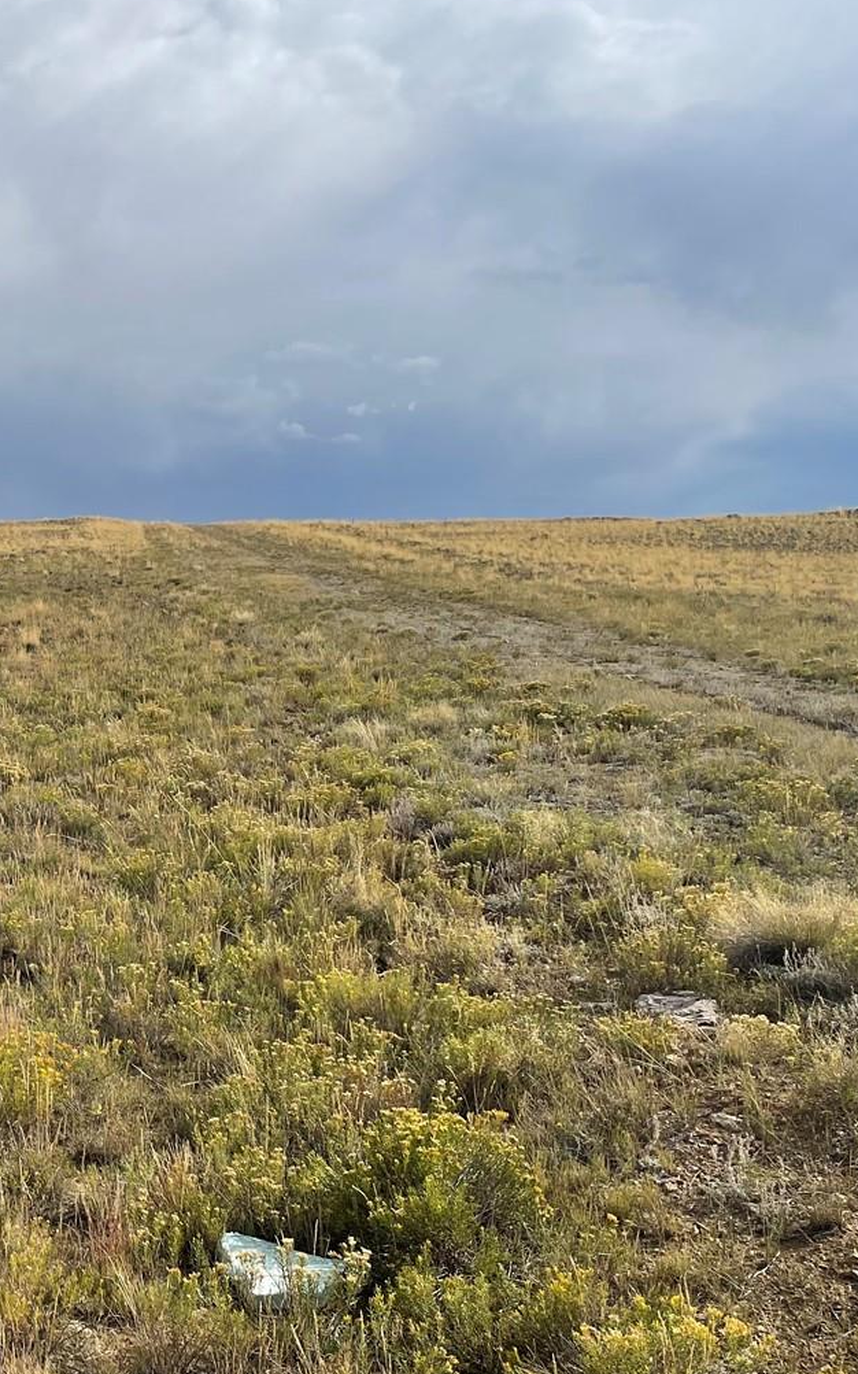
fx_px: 1647
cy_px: 692
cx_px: -184
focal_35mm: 44
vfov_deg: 45.3
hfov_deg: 26.0
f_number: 1.6
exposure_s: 1/5556
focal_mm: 4.2
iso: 32
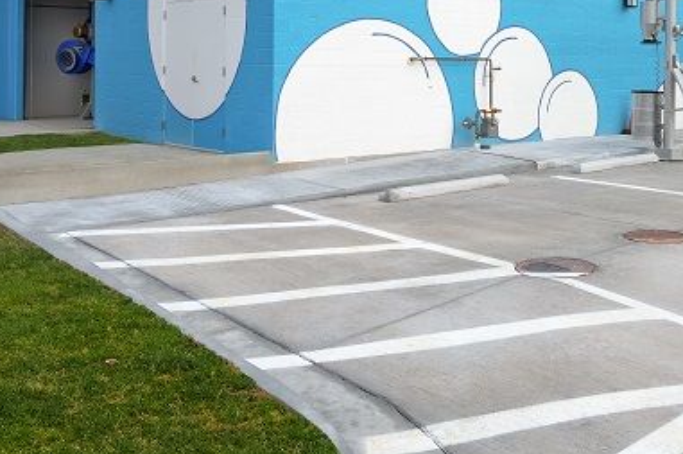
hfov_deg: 43.9
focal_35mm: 43
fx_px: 816
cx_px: 516
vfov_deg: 29.8
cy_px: 47
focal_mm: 20.5
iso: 100
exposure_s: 1/100
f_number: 8
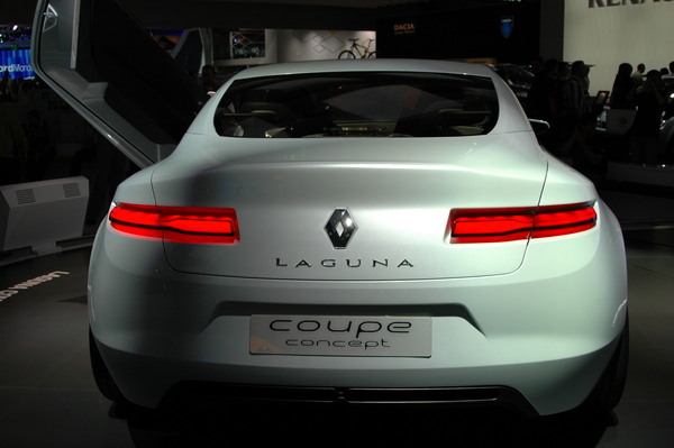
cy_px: 224
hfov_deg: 42.4
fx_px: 870
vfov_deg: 28.9
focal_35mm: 46
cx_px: 337
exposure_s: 1/160
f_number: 7.1
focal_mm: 31
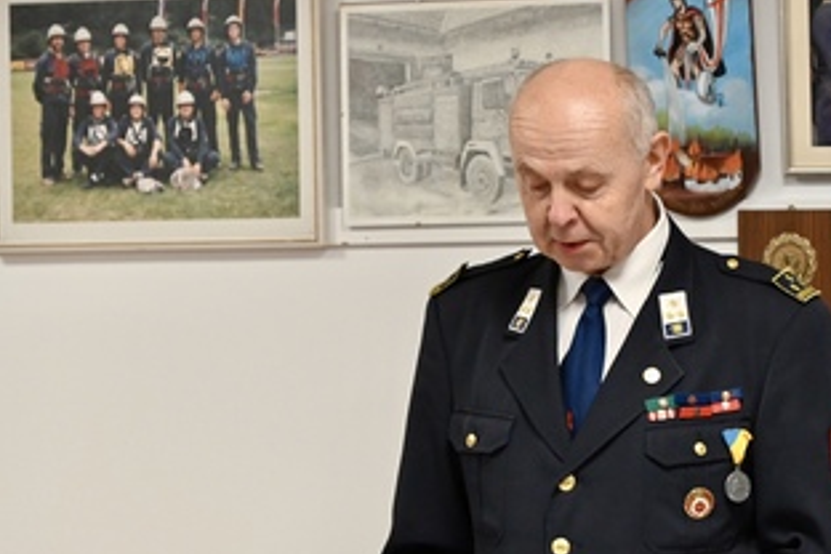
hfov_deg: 7.9
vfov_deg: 5.3
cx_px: 469
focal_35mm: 260
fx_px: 6001
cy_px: 376
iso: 3600
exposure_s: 1/125
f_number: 6.3
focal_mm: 180
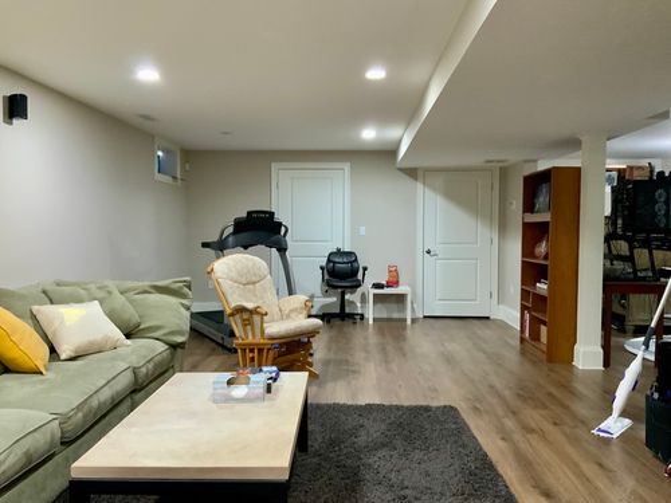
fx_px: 562
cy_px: 252
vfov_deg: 48.2
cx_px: 336
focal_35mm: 29
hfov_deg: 61.7
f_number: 1.8
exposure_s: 1/30
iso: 250
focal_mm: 3
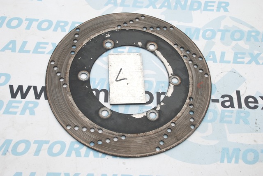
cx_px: 132
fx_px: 384
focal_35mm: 52
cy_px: 88
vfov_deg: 25.8
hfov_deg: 37.8
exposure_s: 1/250
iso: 100
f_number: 8
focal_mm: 35
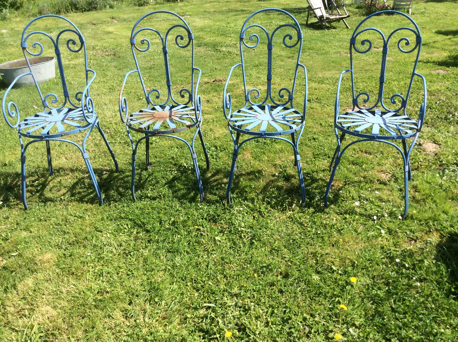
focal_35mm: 32
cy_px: 171
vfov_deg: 44.1
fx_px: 423
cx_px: 229
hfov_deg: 56.9
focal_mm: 3.3
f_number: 2.4
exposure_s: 1/733
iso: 32
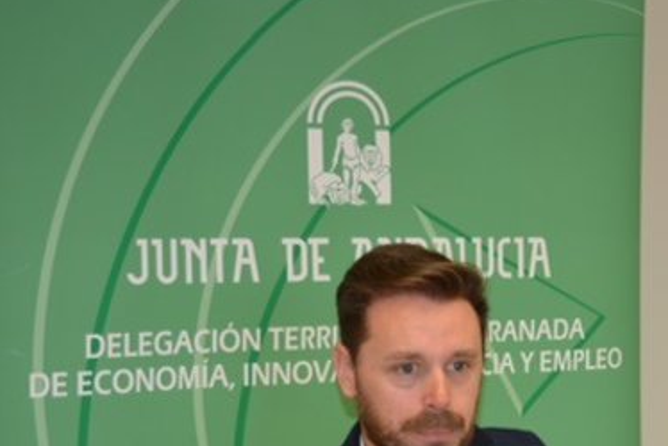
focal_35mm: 83
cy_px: 401
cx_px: 584
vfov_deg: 16.3
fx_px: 1541
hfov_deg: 23.9
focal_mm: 30
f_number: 4.2
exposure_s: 1/125
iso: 400
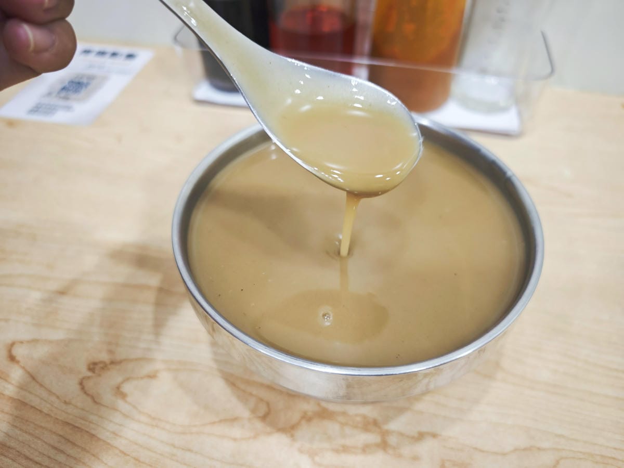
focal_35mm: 23
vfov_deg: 58.9
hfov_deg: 73.9
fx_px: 415
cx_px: 312
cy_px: 234
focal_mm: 8.72
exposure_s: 1/60
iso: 400
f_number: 2
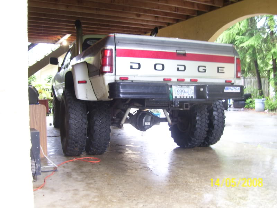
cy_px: 104
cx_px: 138
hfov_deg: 50.1
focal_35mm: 37
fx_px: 296
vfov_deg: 38.7
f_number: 2.7
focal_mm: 6
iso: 160
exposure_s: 1/15
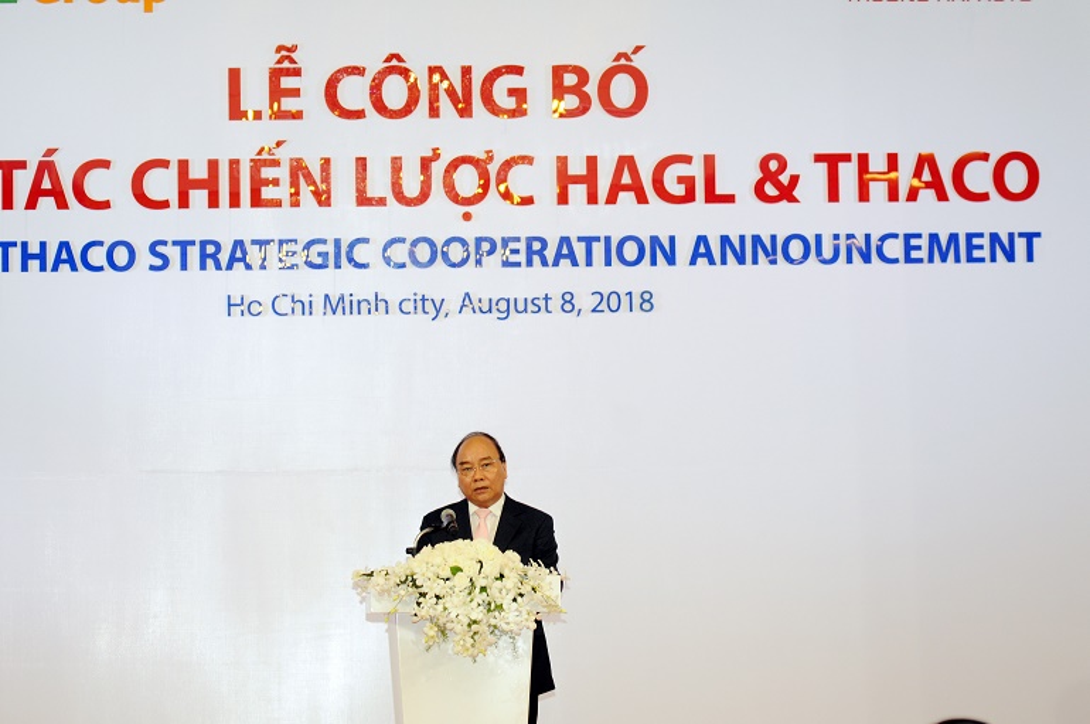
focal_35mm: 120
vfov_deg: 11.4
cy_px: 362
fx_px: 3628
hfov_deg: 17.1
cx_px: 545
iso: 500
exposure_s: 1/125
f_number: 4
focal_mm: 80
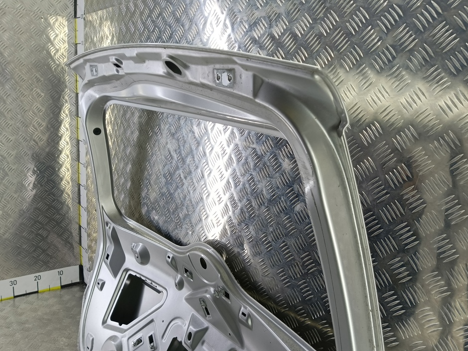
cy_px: 190
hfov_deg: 69.4
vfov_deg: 54.8
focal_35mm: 25
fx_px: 338
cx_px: 239
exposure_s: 1/50
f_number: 1.6
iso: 95
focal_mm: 4.11
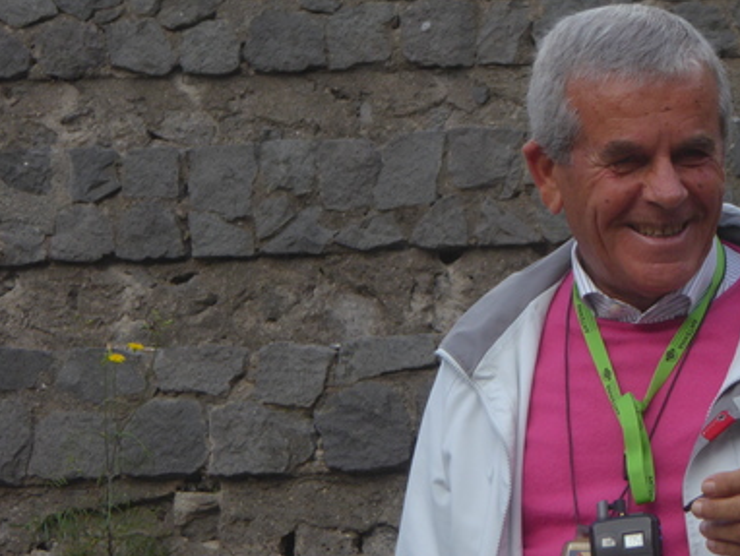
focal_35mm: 278
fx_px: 5947
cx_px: 570
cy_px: 306
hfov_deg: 7.1
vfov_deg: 5.4
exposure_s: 1/320
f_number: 5.5
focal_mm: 28.7
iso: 160
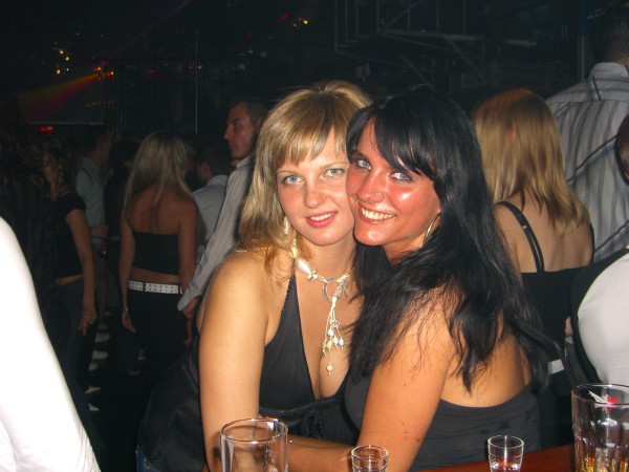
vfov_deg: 37.7
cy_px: 236
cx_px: 314
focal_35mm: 38
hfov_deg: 49.0
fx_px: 690
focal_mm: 7.9
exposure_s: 1/60
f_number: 2.8
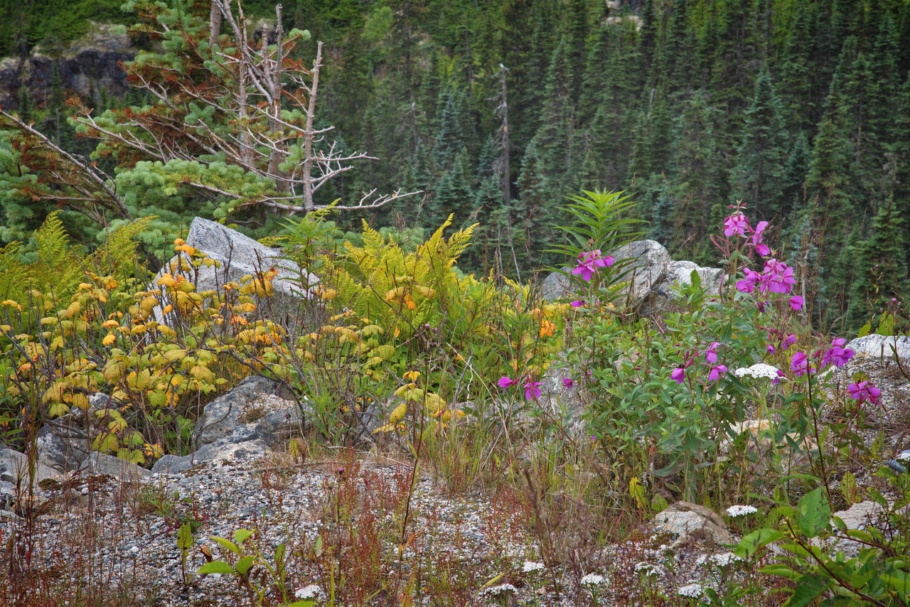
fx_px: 3034
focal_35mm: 120
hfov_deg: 17.1
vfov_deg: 11.4
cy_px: 304
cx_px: 455
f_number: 22
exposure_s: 1/250
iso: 4000
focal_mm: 120
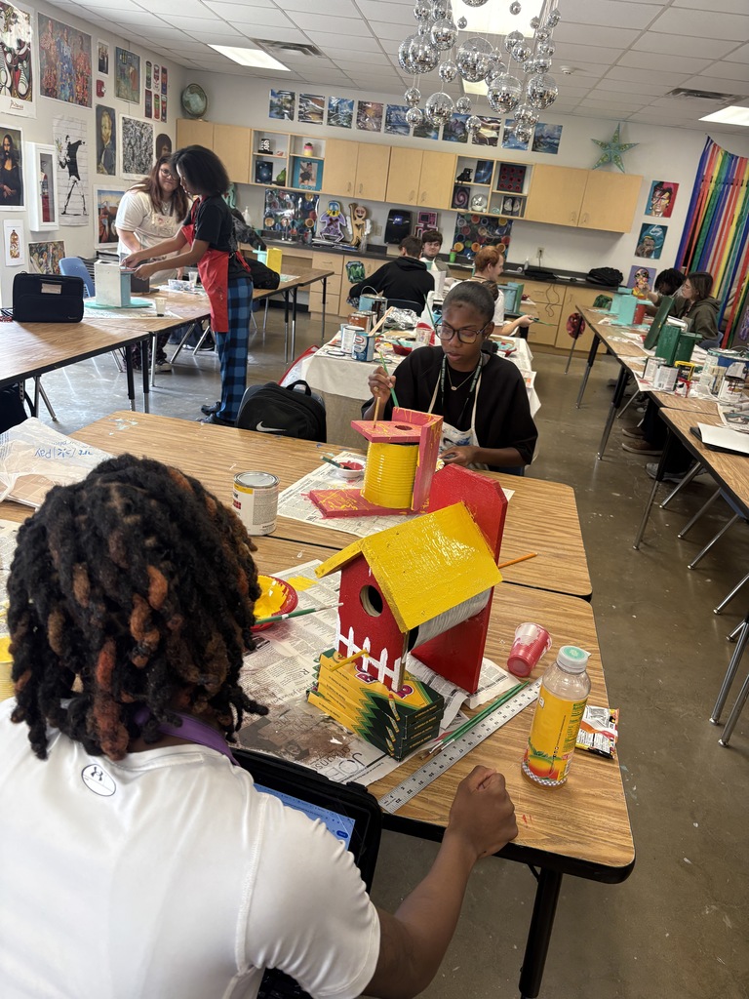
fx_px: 750
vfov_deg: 67.3
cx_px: 374
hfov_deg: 53.1
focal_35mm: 26
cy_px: 500
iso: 100
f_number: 1.6
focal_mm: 5.96
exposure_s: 1/120
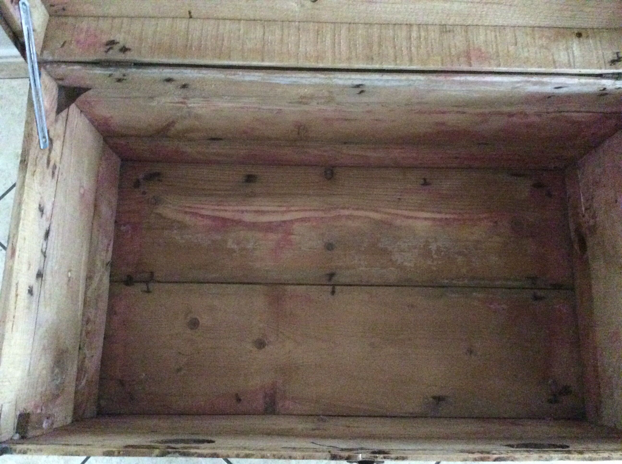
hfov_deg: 56.9
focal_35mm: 32
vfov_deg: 44.1
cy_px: 232
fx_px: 574
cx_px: 311
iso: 800
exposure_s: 1/17
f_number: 2.4
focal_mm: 3.3
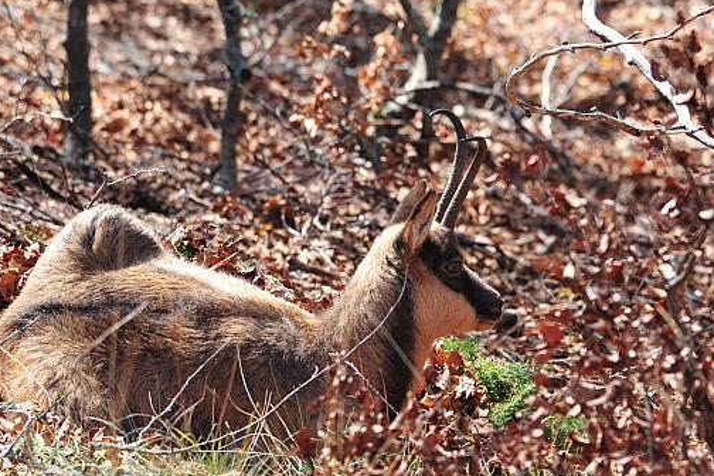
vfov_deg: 2.9
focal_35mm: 482
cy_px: 295
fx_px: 9559
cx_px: 415
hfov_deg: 4.3
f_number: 8
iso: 500
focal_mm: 270
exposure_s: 1/250
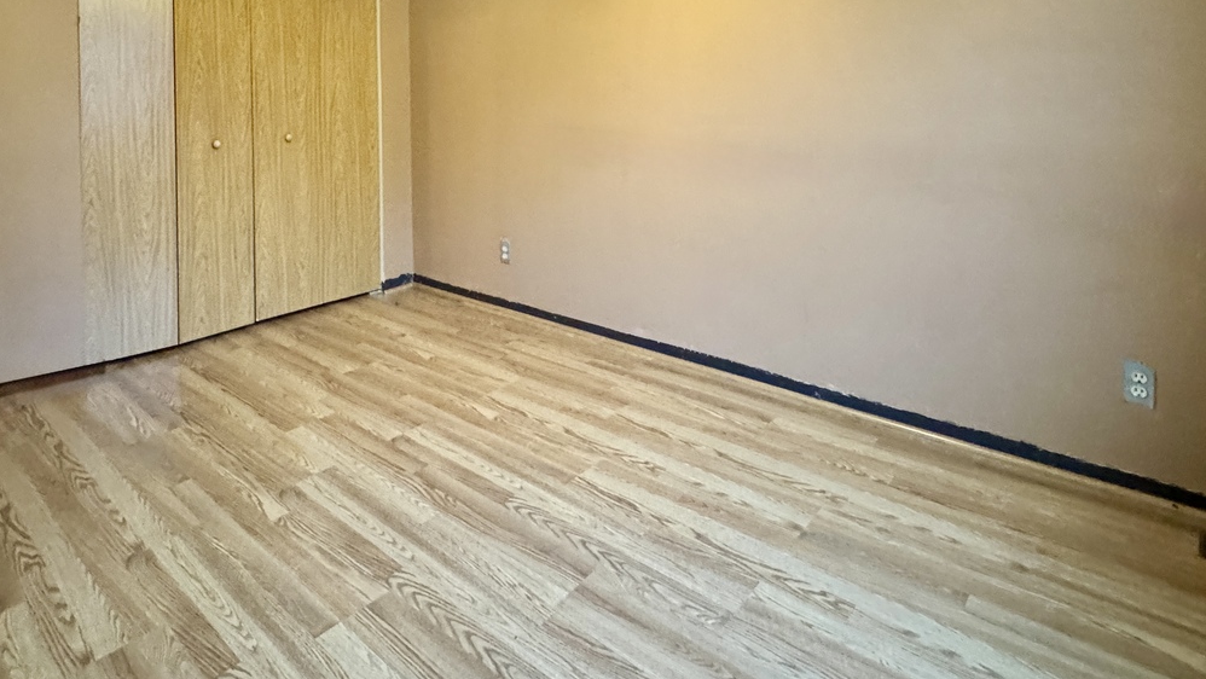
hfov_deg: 80.6
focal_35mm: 22
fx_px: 704
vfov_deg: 47.4
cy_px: 97
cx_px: 510
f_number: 2.2
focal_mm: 2.22
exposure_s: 1/40
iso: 1000
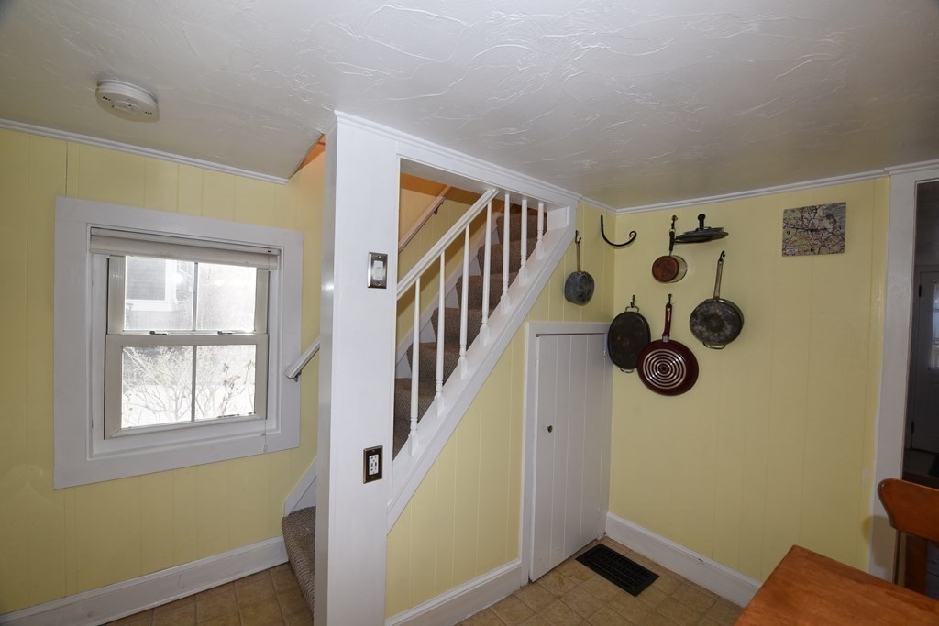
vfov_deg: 81.2
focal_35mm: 14
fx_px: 365
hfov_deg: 104.2
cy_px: 313
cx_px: 470
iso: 800
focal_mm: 14
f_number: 7.1
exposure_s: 1/200
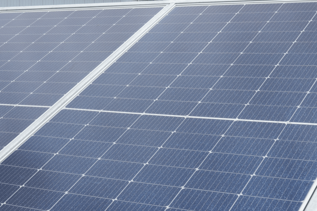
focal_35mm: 76
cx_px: 158
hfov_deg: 26.7
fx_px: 669
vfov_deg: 17.9
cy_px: 106
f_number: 20
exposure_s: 1/400
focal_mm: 51
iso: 1000
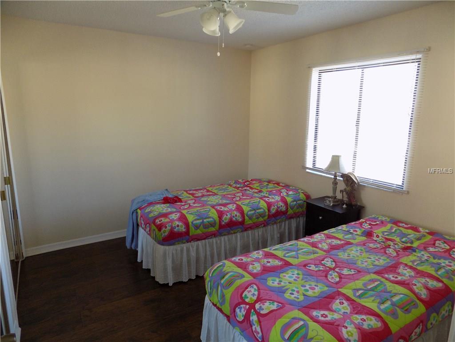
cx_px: 228
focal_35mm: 23
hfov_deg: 73.9
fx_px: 302
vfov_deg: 58.9
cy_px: 171
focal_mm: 4
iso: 140
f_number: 3.1
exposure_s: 1/30
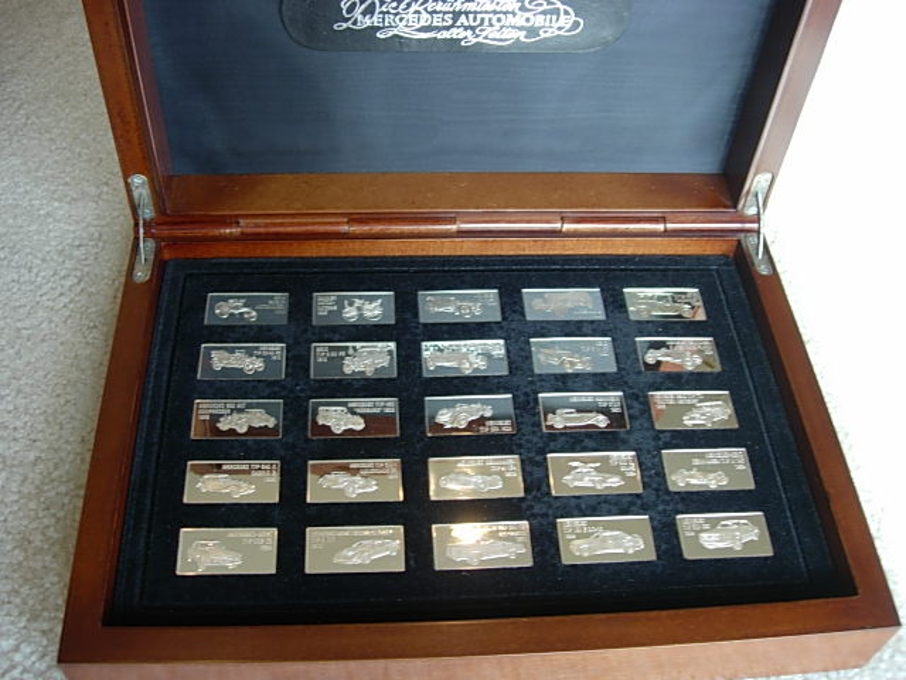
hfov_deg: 49.0
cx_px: 453
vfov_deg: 37.7
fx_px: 995
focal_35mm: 38
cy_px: 340
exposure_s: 1/17.4
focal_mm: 7.8
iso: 64
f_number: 2.8
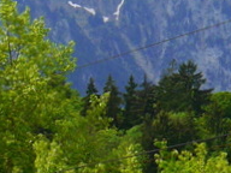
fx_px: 1528
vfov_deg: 6.3
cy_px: 315
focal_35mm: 229
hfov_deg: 7.8
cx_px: -404
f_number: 8
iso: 160
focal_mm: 20
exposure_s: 1/400
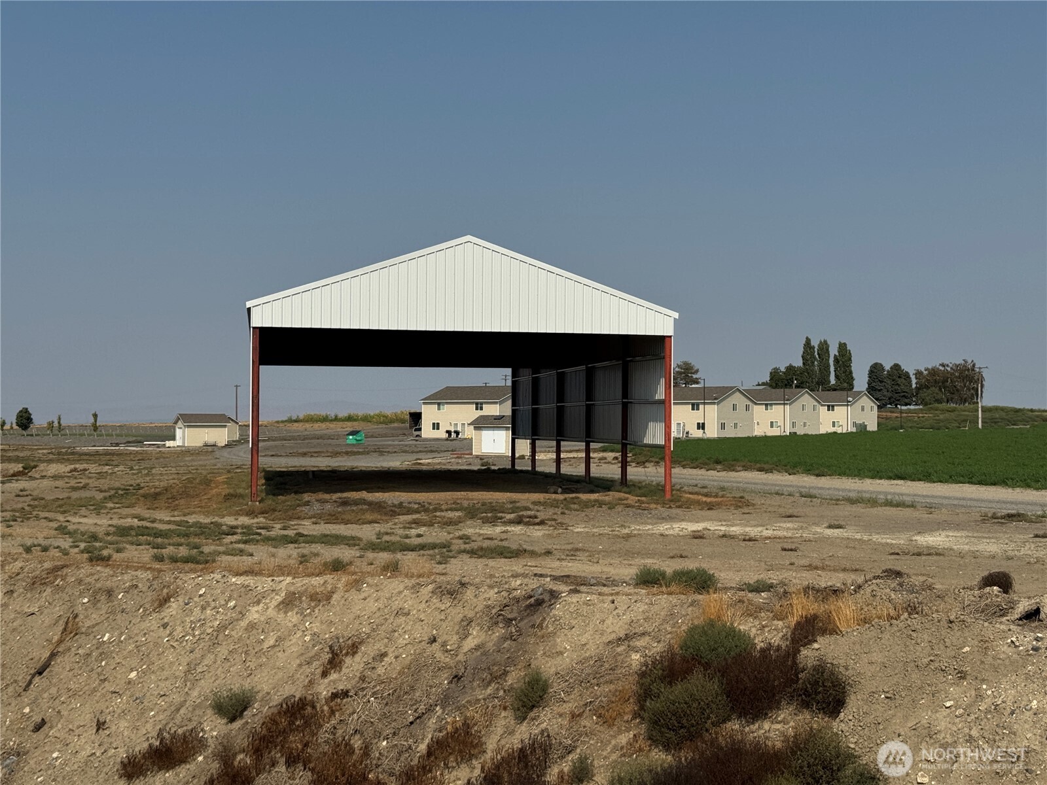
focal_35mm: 48
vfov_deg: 30.3
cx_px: 524
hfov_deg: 39.7
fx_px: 1452
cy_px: 392
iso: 80
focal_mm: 6.76
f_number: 1.78
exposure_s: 1/9009
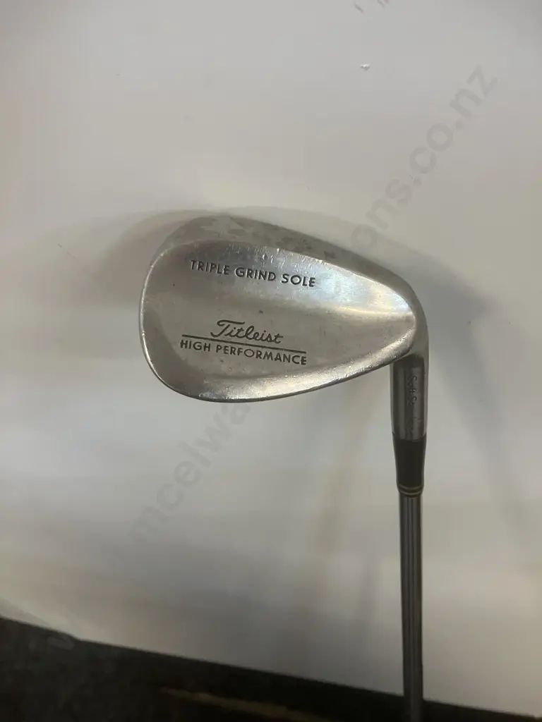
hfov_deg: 49.7
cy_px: 361
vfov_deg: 63.4
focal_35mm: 28
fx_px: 585
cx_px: 271
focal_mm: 3.99
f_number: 1.8
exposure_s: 1/50
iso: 200
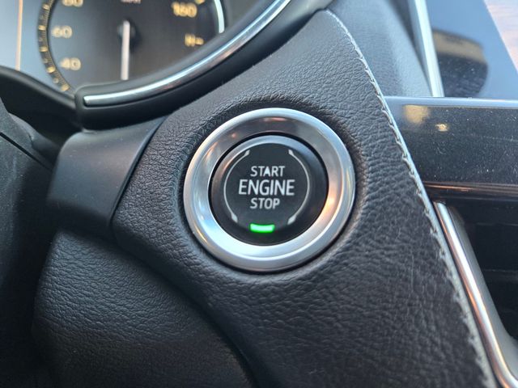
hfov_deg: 73.9
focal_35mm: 23
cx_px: 259
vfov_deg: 58.9
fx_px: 344
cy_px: 194
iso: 320
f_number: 1.8
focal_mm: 5.4
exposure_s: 1/120
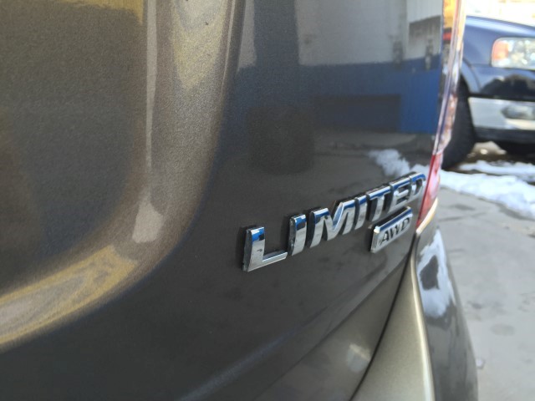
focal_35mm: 29
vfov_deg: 48.2
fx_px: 448
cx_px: 268
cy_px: 200
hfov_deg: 61.7
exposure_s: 1/40
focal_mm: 4.15
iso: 32
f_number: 2.2
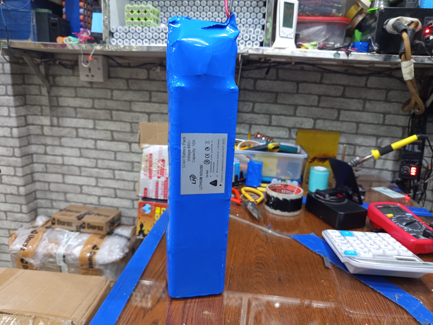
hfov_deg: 71.6
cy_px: 162
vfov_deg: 56.8
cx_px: 216
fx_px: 300
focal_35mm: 24
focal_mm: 5.24
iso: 1047
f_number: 1.7
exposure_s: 1/33.3
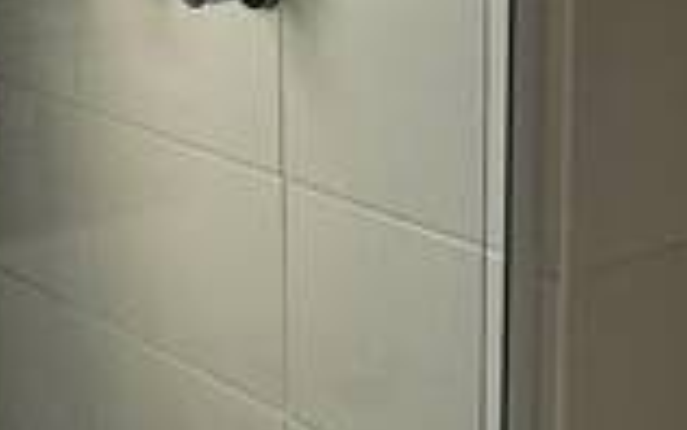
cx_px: -43
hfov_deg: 21.1
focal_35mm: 94
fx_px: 1761
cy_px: 39
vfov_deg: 13.8
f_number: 2.2
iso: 50
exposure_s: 1/107
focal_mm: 2.2
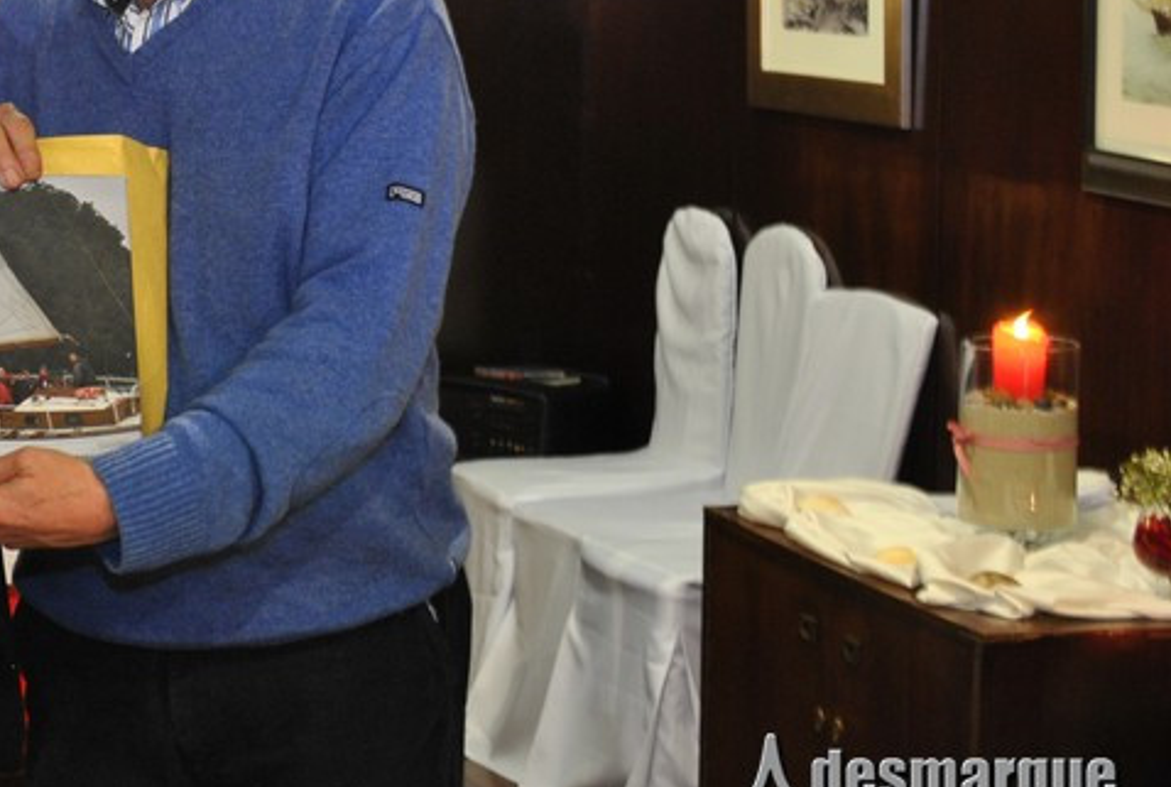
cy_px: 123
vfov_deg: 13.5
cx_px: 91
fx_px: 3292
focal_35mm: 101
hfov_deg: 19.7
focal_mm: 36
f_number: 5
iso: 400
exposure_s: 1/3
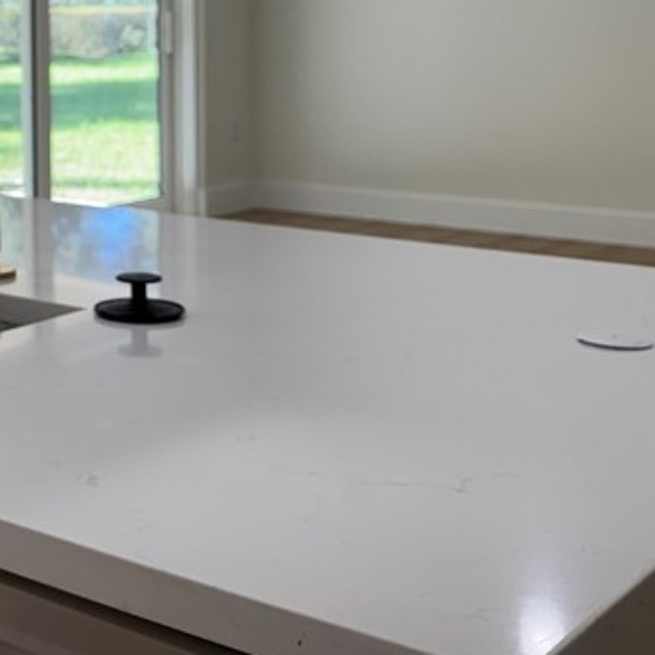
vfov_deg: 25.3
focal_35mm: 66
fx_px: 1413
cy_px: 58
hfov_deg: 23.7
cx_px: -145
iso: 64
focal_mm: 6.76
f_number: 1.78
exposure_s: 1/142
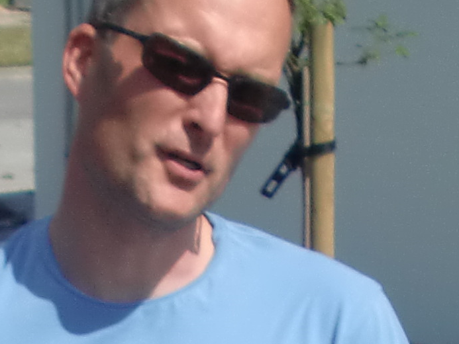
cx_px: 128
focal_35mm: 150
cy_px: 689
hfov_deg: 13.1
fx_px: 1989
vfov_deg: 9.3
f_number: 7.8
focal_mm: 4.65
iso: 64
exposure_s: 1/250
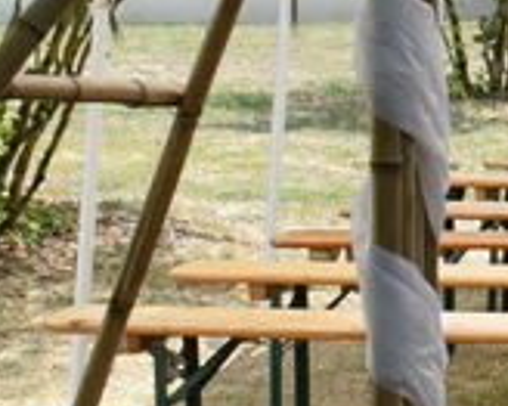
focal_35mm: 255
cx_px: 1326
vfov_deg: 6.1
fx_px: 3832
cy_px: 251
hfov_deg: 7.0
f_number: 8
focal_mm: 22
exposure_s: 1/250
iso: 220
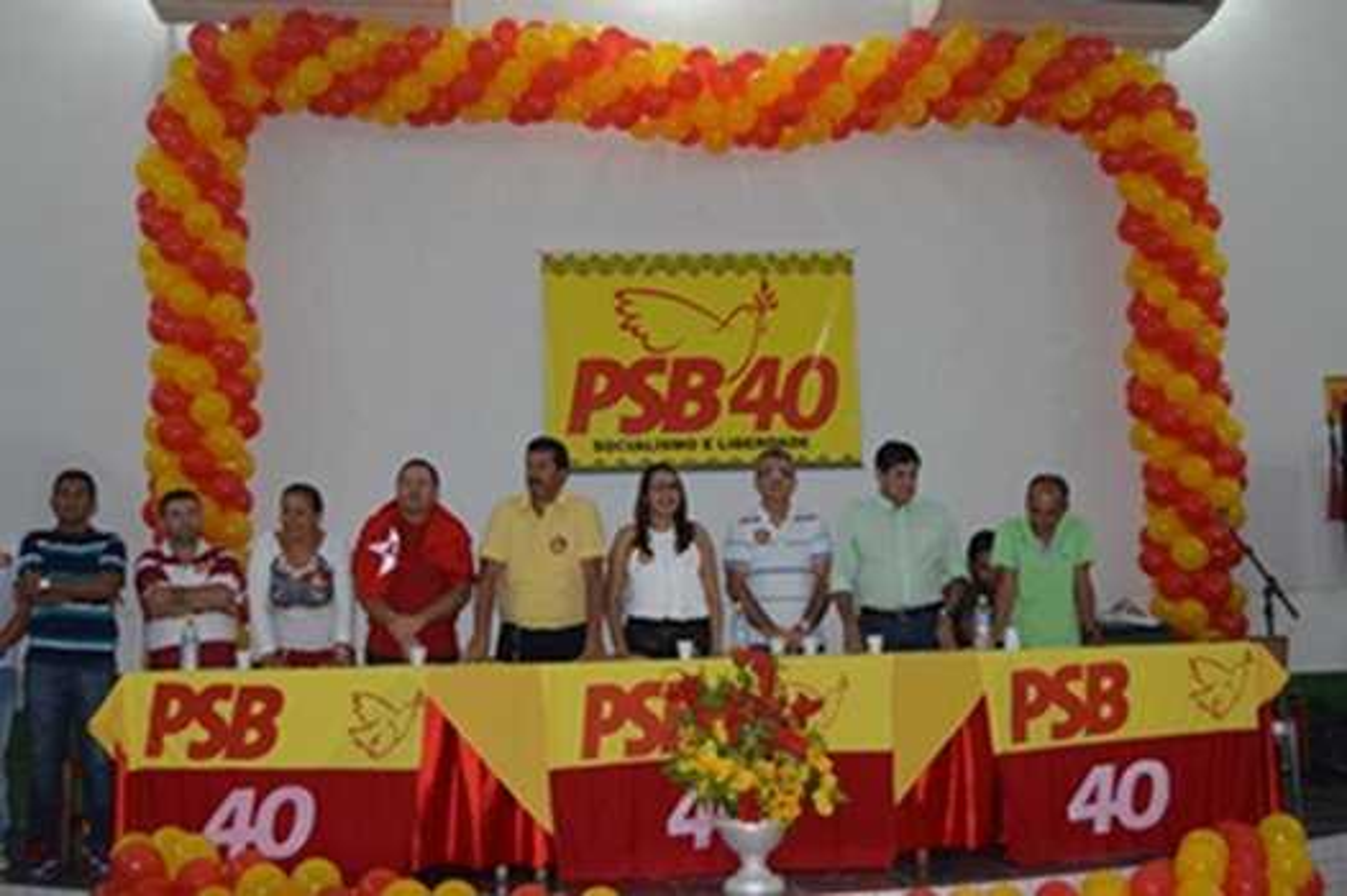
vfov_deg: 34.2
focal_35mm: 39
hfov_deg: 49.6
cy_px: 448
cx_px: 674
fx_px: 1458
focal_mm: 26
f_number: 4
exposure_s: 1/60
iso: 1250
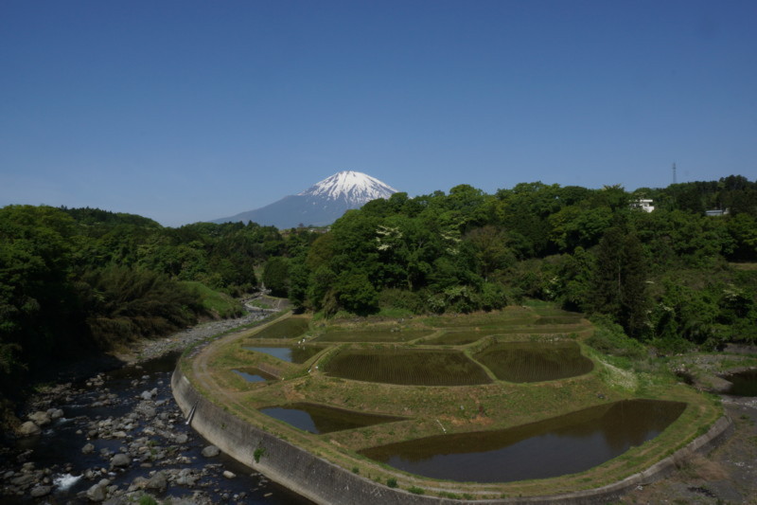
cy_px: 252
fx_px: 631
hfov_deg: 61.9
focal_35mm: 30
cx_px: 378
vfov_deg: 43.6
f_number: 20
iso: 200
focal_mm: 20
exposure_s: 1/200
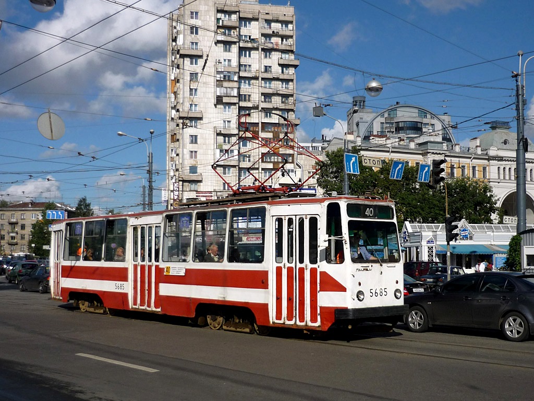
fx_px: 555
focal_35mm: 36
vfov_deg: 39.7
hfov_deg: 51.4
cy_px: 200
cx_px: 267
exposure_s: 1/500
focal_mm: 6
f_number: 8
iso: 125
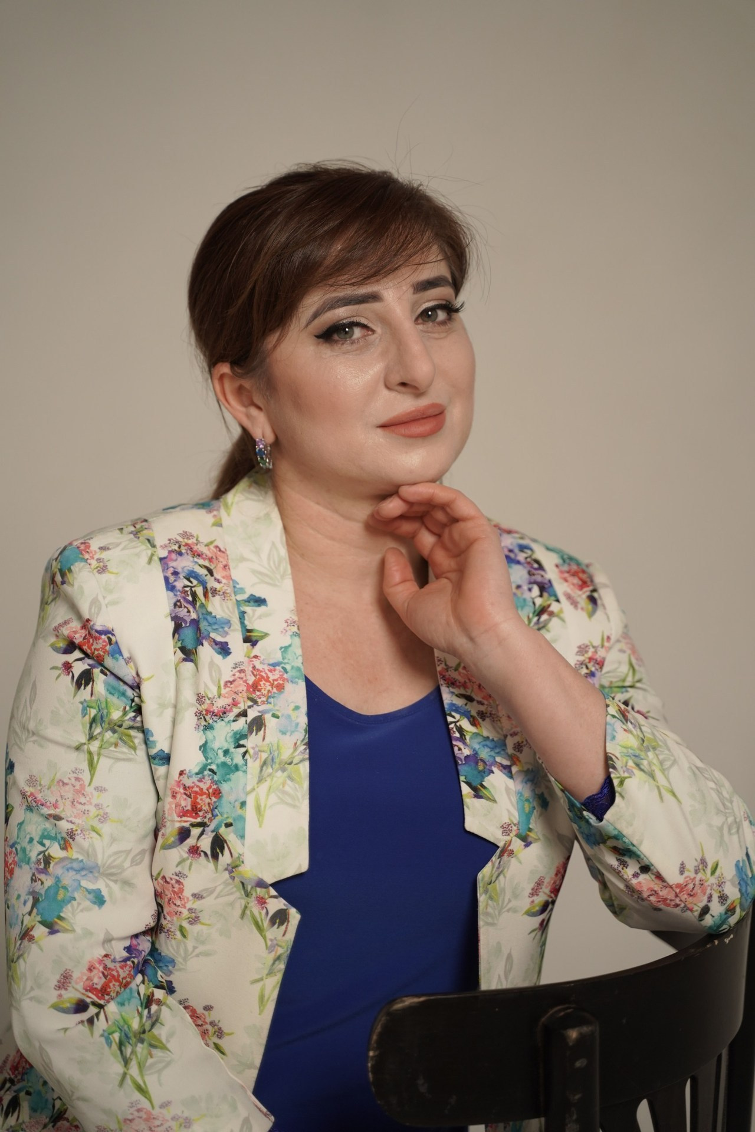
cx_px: 378
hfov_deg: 18.2
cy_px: 566
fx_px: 2359
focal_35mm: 75
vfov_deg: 27.0
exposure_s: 1/160
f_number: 2.8
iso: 640
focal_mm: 75
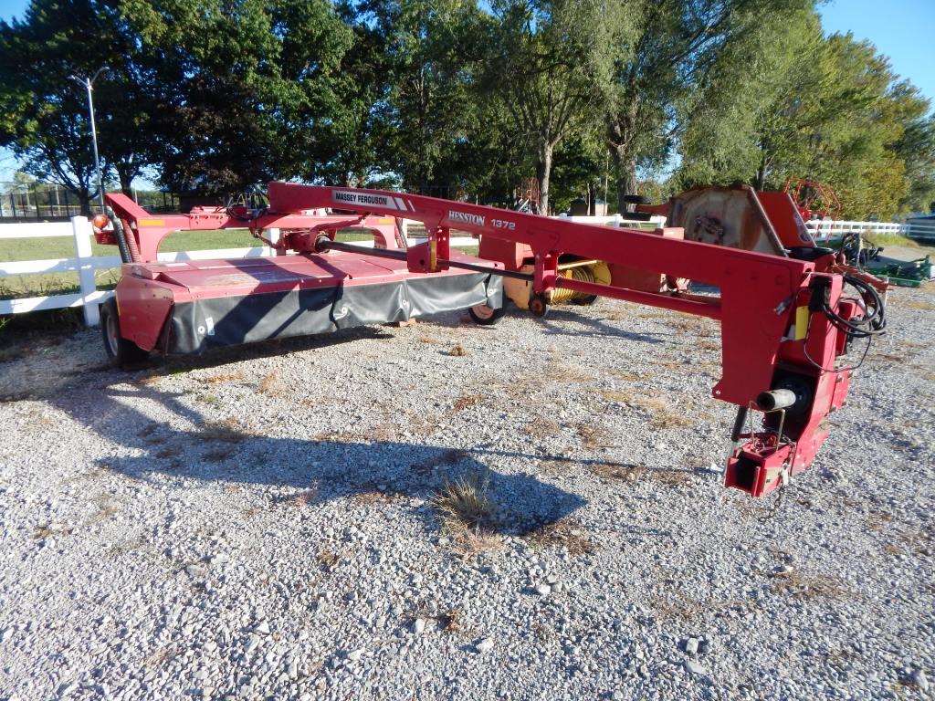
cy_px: 350
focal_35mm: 22
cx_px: 468
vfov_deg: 61.1
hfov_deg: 76.4
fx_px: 594
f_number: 3
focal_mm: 4
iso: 125
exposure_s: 1/800
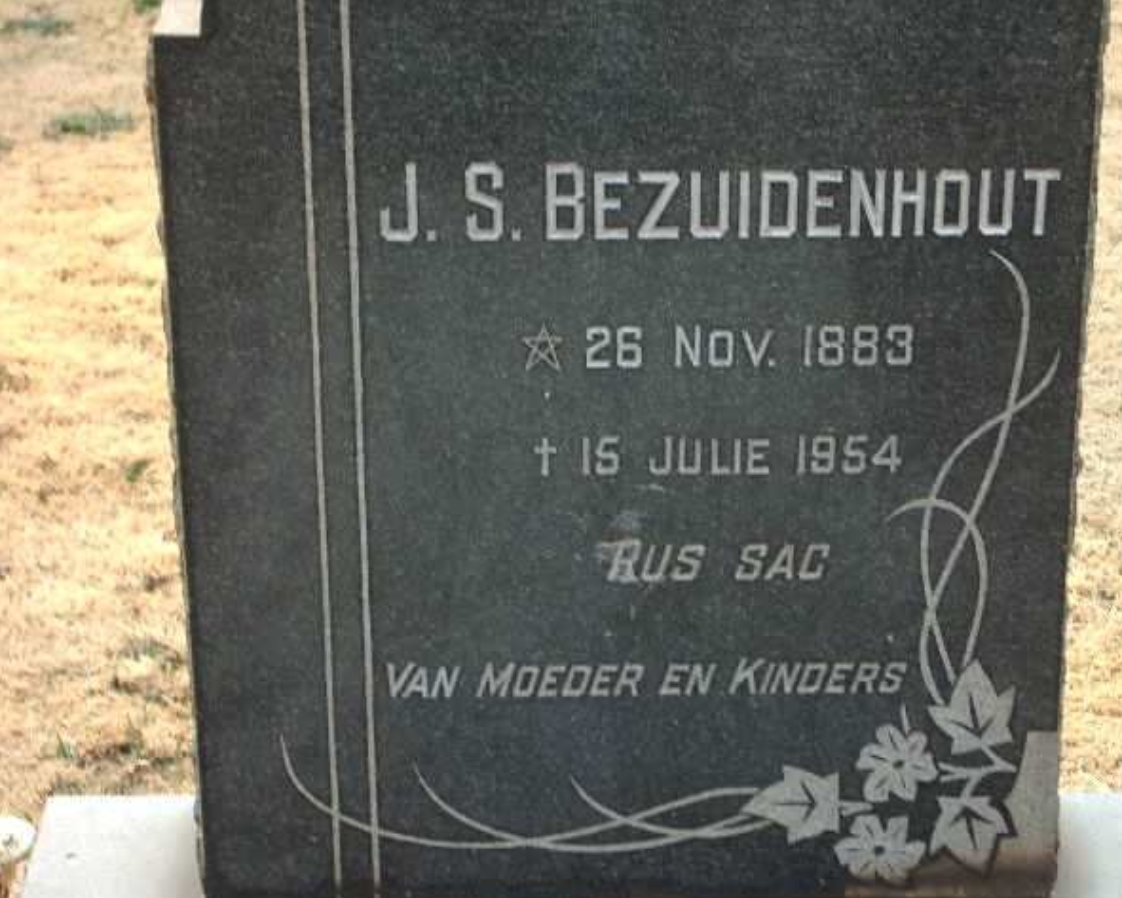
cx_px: 602
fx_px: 3089
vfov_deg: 16.5
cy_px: 454
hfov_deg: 20.6
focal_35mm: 93
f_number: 4.4
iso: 100
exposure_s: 1/60
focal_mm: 14.6
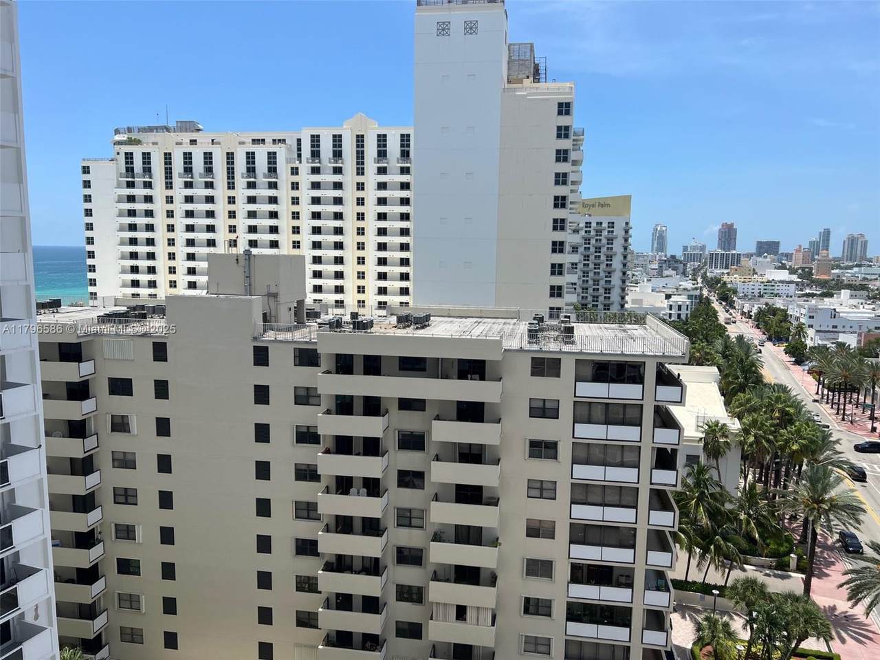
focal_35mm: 26
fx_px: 661
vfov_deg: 53.1
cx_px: 440
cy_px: 330
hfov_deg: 67.3
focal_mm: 5.7
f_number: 1.5
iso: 50
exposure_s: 1/5587
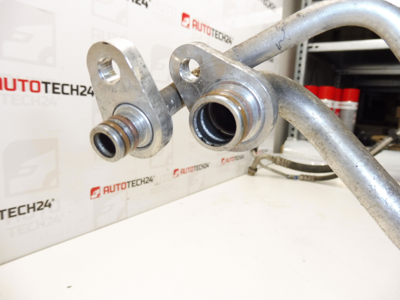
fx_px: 289
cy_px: 150
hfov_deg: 69.4
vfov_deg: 54.9
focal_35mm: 25
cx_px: 200
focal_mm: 4.4
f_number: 3.5
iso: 200
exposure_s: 1/60
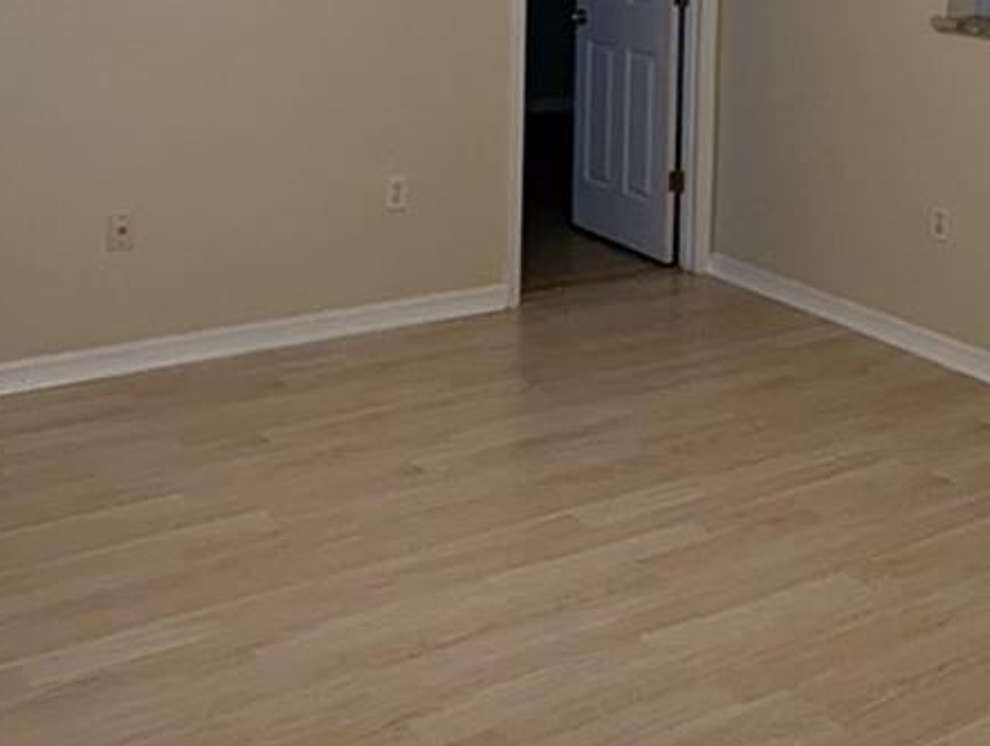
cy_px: -18
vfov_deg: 28.8
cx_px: 788
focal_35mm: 47
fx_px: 1346
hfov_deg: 38.9
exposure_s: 1/99.1
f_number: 2.2
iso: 157
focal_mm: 1.95
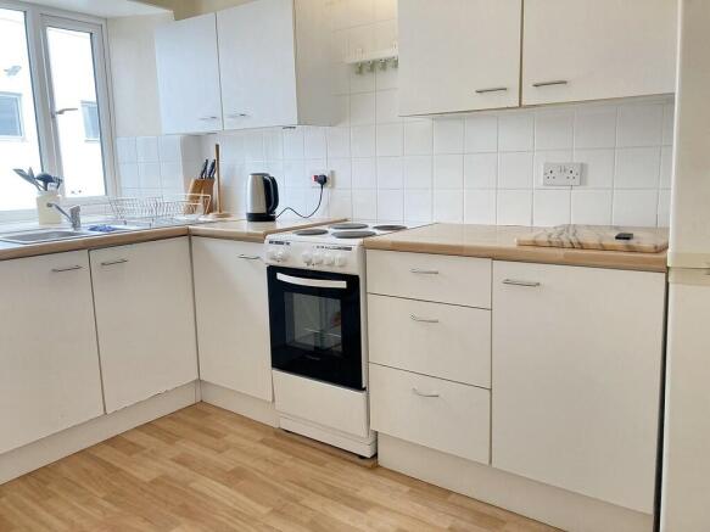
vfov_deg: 49.7
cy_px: 266
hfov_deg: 63.5
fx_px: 574
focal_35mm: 28
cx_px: 355
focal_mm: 4
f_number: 1.8
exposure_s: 1/121
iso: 50
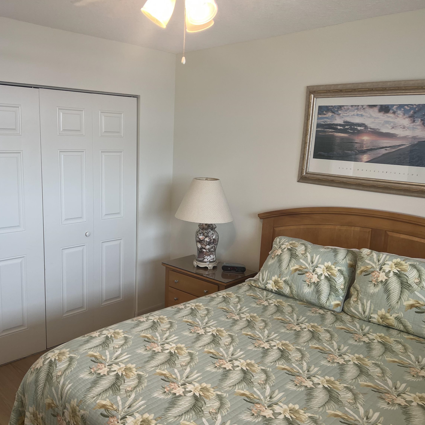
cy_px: 214
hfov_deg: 51.9
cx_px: 158
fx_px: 431
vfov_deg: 52.5
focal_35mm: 31
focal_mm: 5.7
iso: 50
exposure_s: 1/120
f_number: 1.5
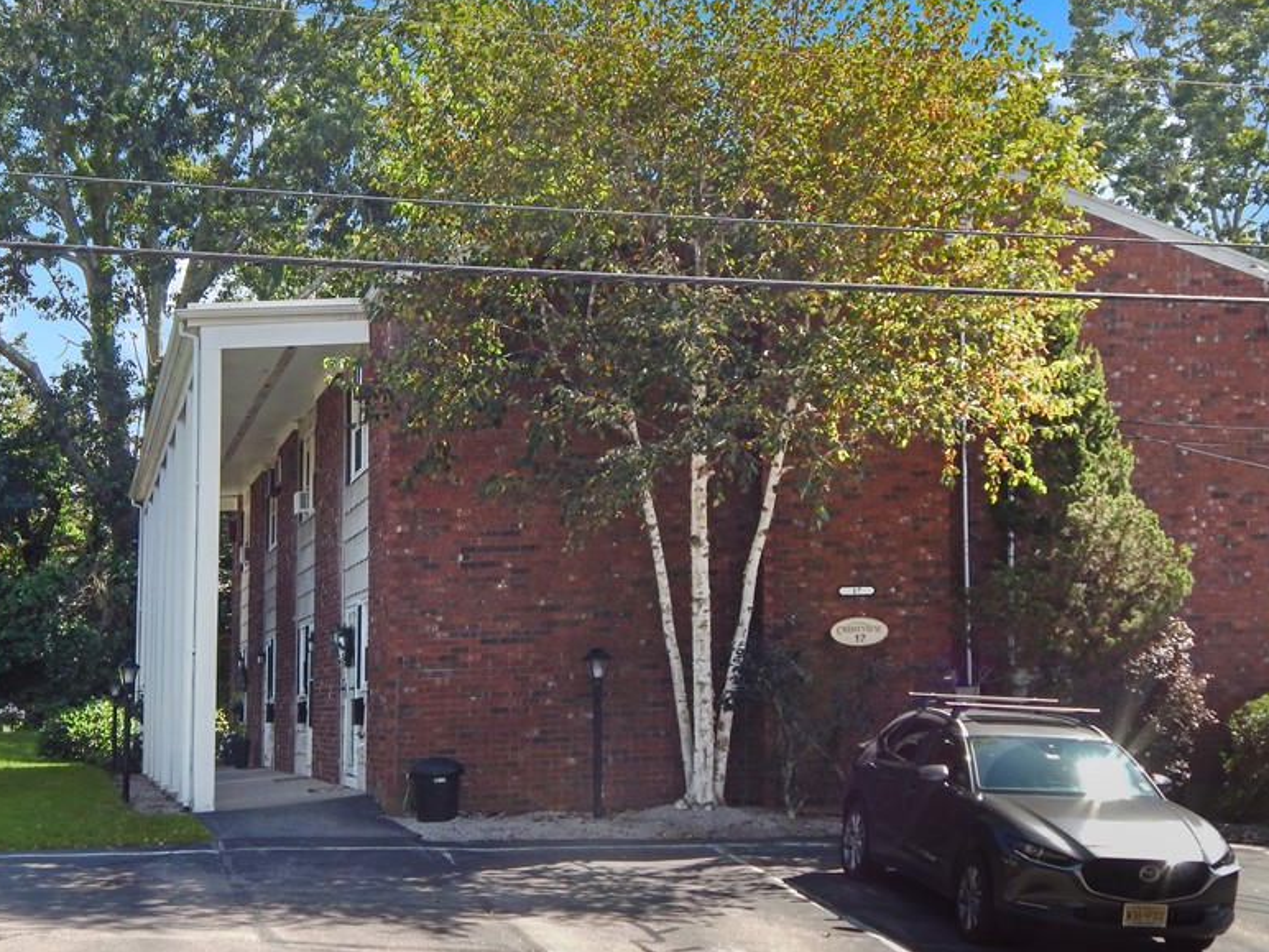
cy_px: 350
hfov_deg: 33.7
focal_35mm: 57
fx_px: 2090
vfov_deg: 25.6
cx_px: 508
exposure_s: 1/400
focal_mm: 7.7
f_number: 3.6
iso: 125
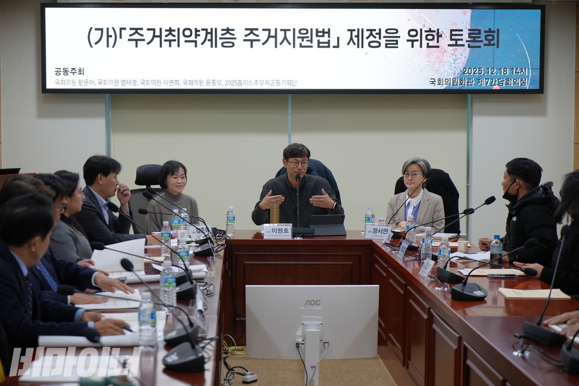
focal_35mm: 70
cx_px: 290
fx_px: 1126
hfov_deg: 28.8
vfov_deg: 19.5
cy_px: 193
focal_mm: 70
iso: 640
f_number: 4
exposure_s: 1/160
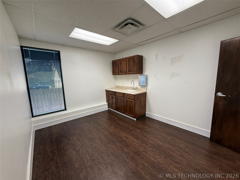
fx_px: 97
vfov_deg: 85.7
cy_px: 90
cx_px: 120
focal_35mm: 14
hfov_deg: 102.1
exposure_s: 1/120
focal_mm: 2.22
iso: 200
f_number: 2.2
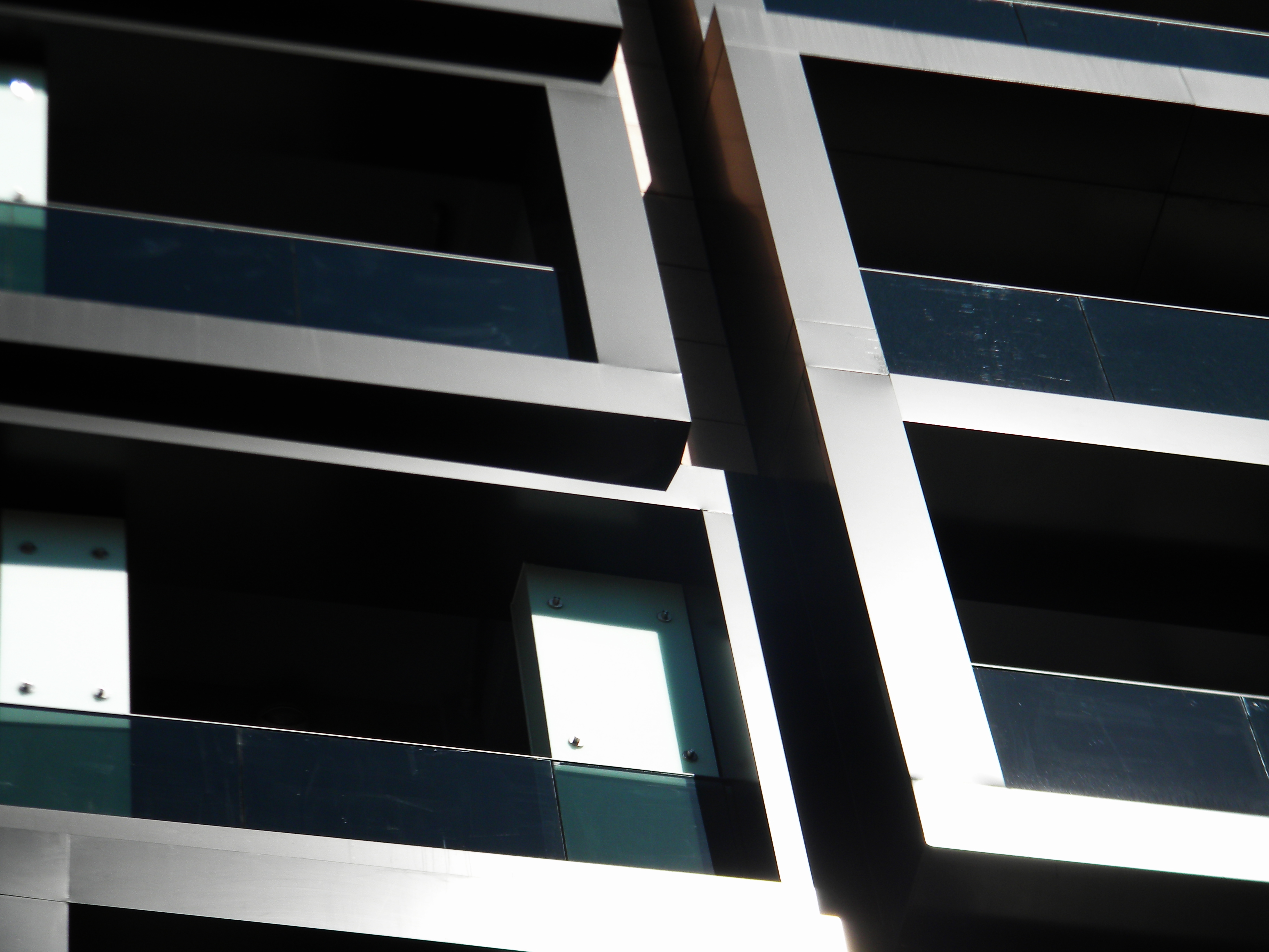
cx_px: 634
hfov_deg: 18.7
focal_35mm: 105
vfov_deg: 14.1
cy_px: 476
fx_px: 3849
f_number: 4.7
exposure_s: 1/675
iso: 80
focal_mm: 19
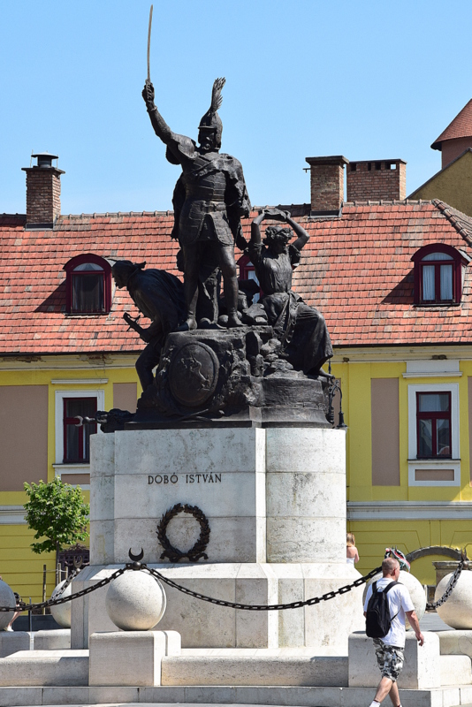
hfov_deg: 9.9
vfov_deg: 14.9
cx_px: 236
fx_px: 2711
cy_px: 354
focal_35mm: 138
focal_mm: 92
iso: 400
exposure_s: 1/500
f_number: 11
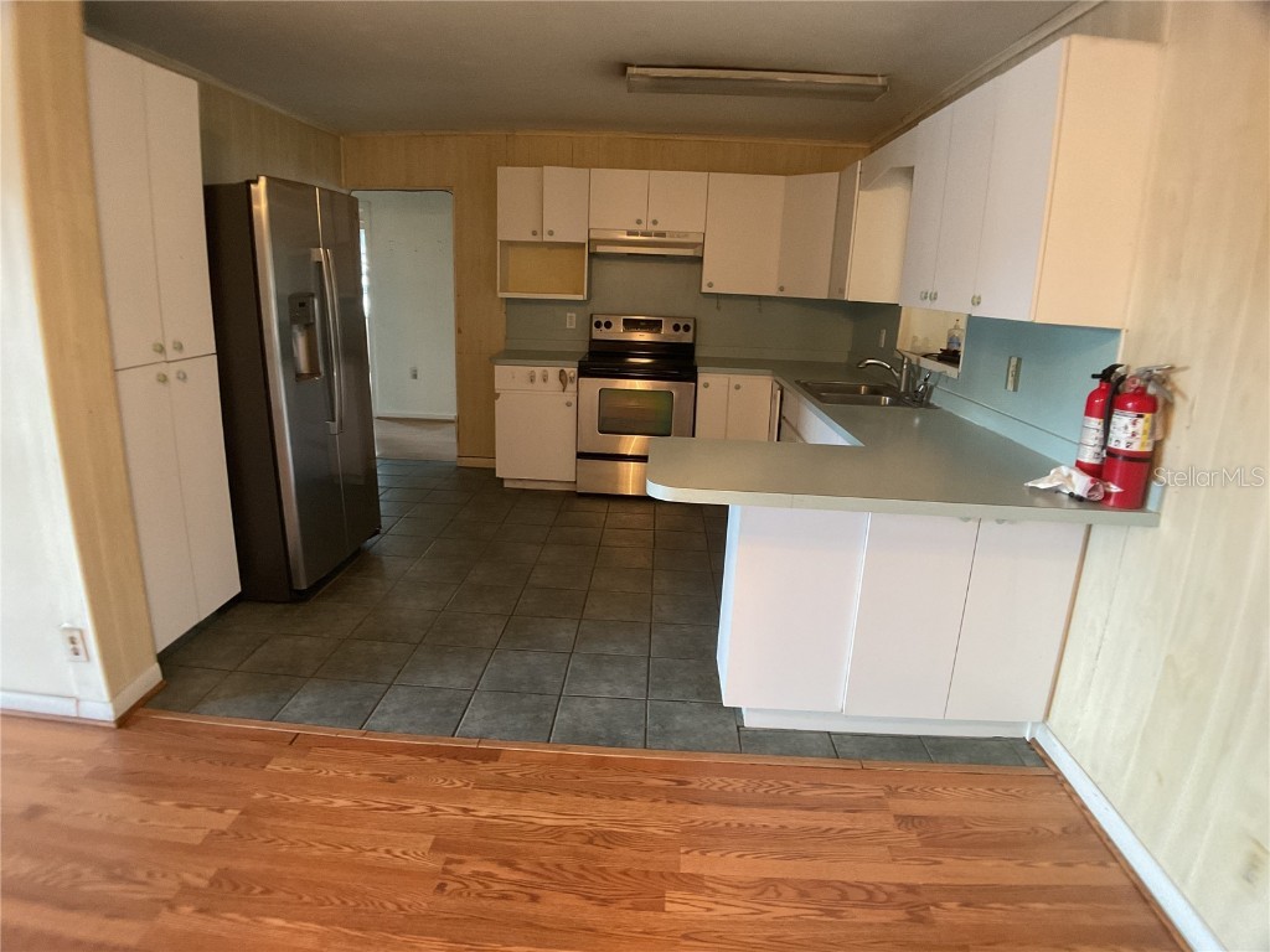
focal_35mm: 29
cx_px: 635
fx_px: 1064
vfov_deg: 48.2
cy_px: 476
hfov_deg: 61.7
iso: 250
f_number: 1.8
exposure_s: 1/60
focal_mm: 3
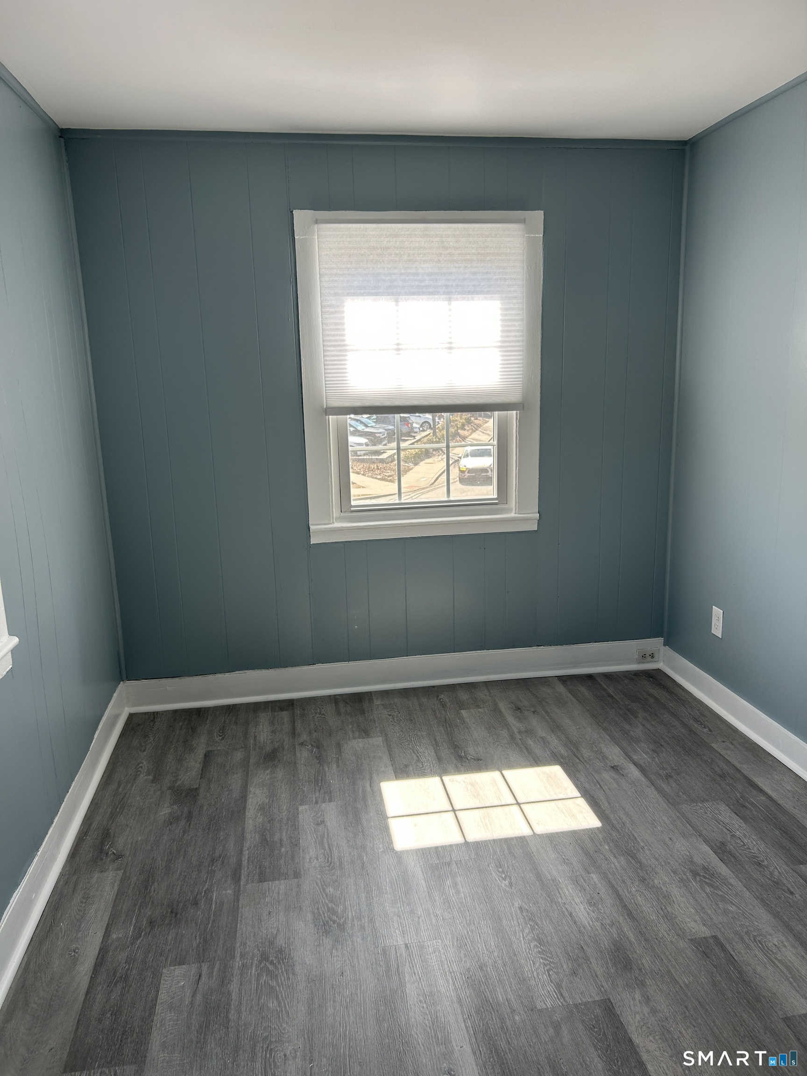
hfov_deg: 53.1
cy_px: 538
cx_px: 404
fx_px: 808
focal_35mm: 26
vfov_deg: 67.3
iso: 50
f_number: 1.5
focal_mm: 5.7
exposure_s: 1/349
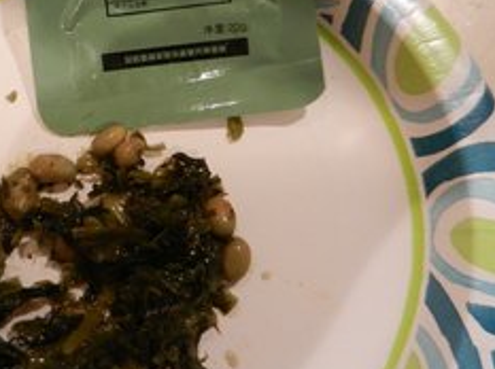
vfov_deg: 33.2
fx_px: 614
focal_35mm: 43
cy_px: 123
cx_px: 130
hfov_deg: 42.7
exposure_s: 1/25
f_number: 3.5
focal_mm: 4.5
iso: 400
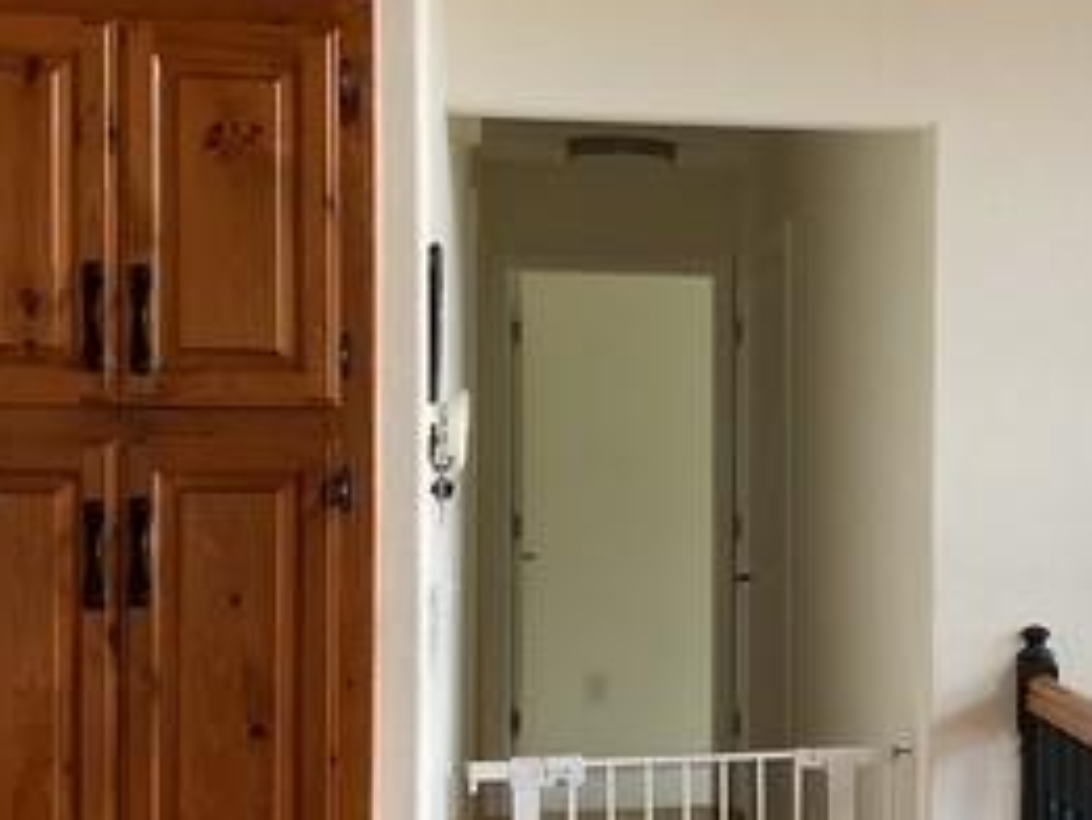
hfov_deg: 26.2
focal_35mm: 71
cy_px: 489
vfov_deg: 20.7
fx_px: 2241
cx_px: 1050
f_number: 1.8
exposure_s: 1/120
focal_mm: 3
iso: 64
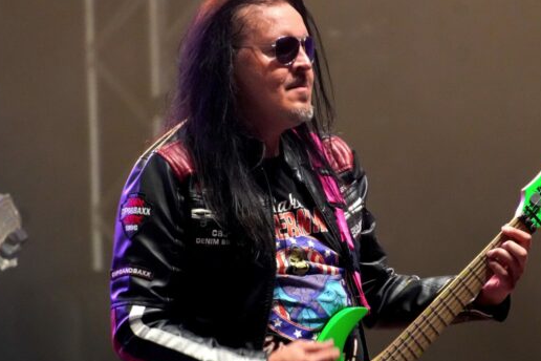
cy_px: 217
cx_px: 288
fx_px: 9298
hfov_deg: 3.3
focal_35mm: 619
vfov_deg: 2.2
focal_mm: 277
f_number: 6.3
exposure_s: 1/160
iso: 6400
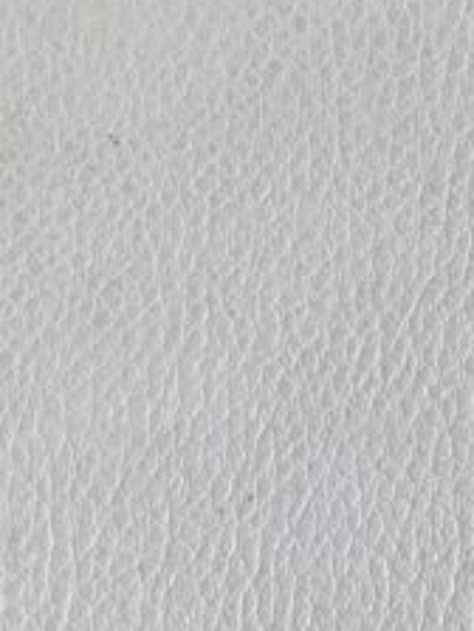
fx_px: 1698
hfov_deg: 15.9
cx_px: 214
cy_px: 456
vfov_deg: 20.9
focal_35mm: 93
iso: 25
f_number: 1.8
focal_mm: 4.25
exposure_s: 1/100
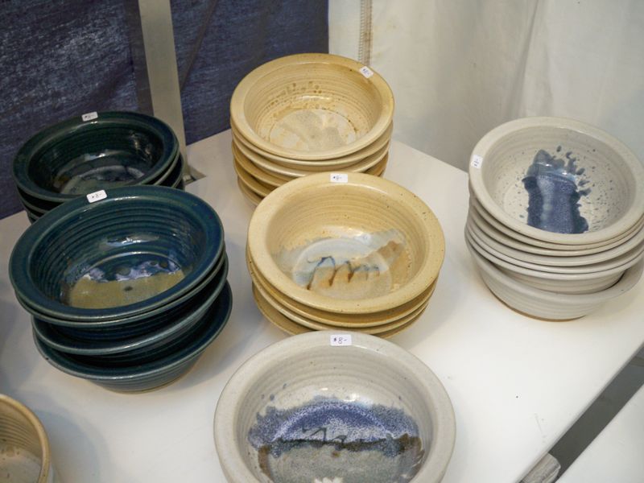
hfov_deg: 52.6
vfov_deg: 40.7
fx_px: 651
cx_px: 322
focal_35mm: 35
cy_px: 242
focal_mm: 6.3
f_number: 3.1
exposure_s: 1/30
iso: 125
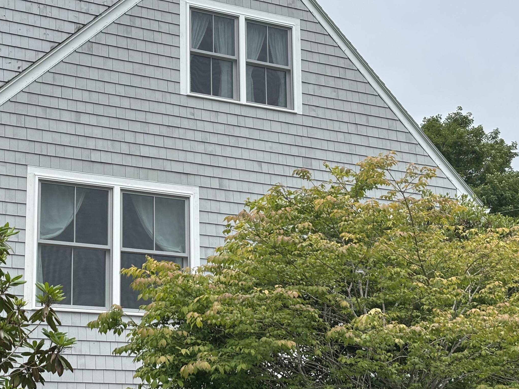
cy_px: 167
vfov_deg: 19.4
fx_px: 1139
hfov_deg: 25.4
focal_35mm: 76
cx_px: 150
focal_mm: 5.96
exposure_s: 1/2933
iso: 40
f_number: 1.6
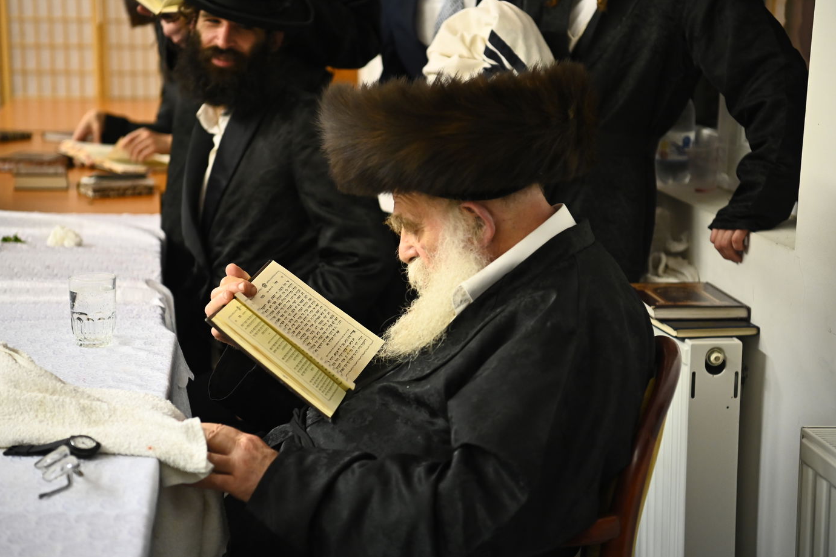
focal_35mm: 71
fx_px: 1649
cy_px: 276
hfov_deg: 28.5
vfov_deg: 19.2
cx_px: 413
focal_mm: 70
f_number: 2.8
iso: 2500
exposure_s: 1/80
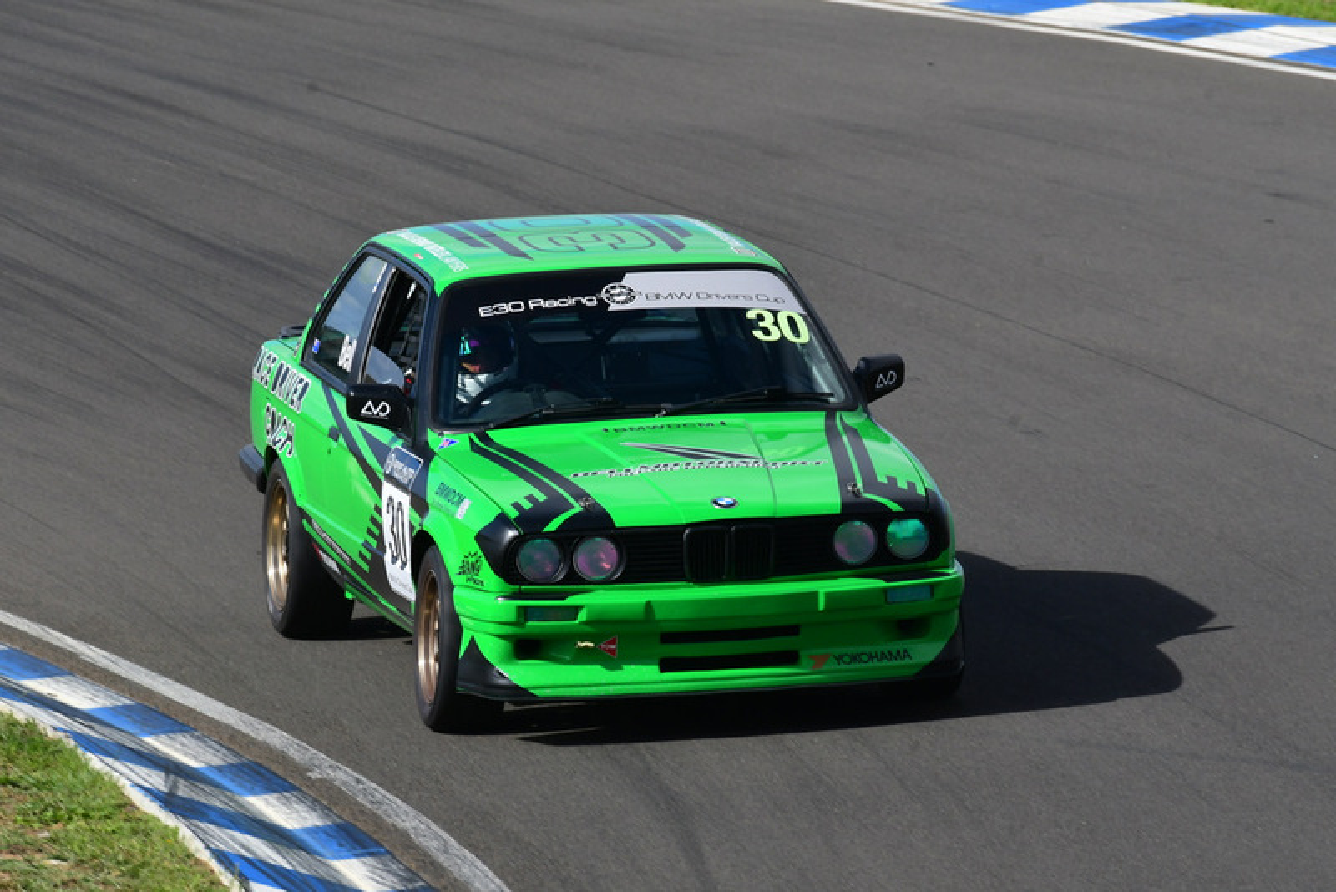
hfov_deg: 2.7
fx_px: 27842
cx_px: 668
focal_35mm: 750
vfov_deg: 1.8
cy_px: 446
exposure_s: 1/640
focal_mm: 500
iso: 500
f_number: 13
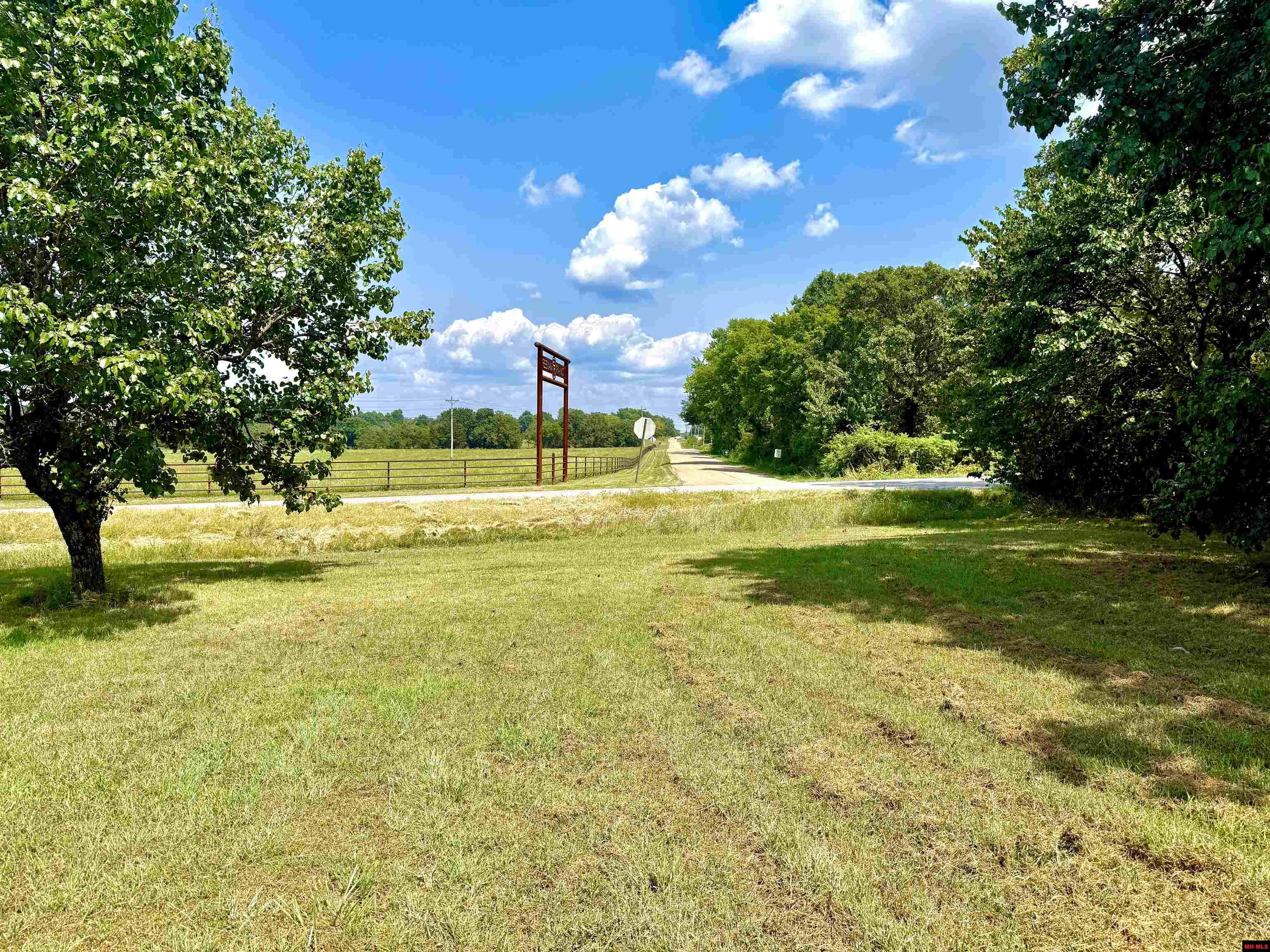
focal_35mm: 24
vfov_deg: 56.8
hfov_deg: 71.6
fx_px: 881
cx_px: 635
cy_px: 476
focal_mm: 6.76
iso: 80
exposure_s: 1/4975
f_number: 1.78
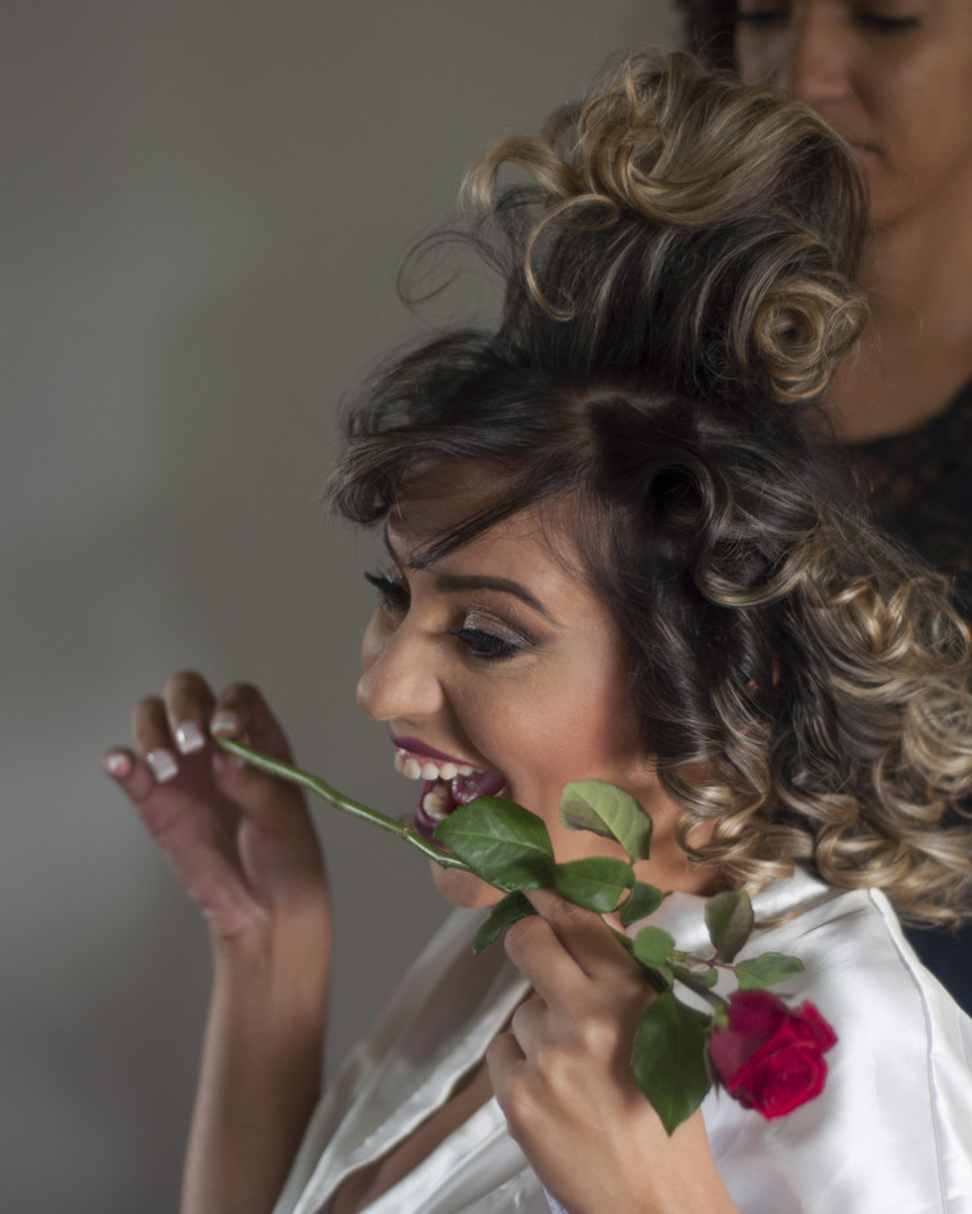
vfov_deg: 20.8
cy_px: 700
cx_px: 473
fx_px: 3307
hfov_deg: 16.7
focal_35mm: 92
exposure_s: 1/100
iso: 200
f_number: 2.2
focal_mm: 50
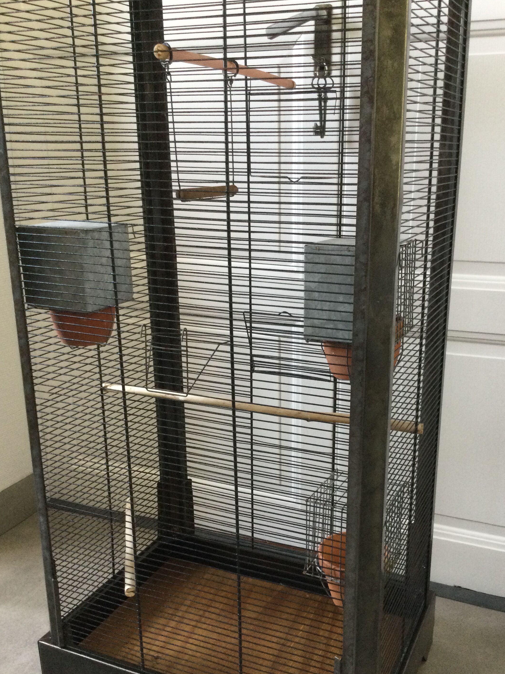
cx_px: 288
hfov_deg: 39.6
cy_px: 385
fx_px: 700
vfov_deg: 51.2
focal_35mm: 36
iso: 160
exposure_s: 1/33
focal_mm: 3.3
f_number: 2.4
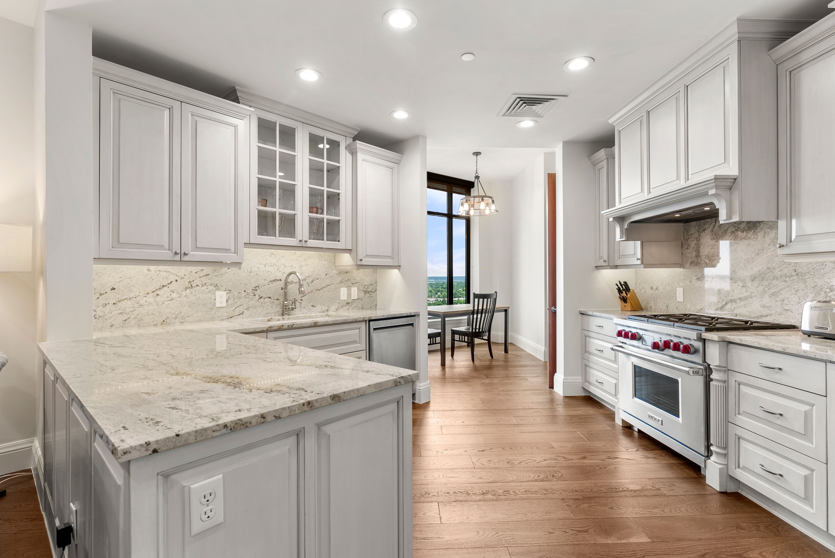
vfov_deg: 71.2
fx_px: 390
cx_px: 418
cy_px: 279
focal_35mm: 17
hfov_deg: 93.9
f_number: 8
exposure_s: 1/2.5
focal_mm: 16.8
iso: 250
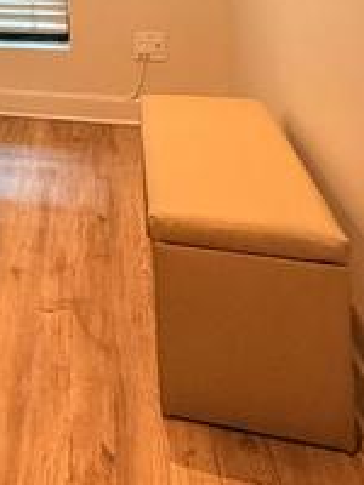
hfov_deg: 21.6
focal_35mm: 56
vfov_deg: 28.7
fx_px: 785
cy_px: -131
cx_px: -189
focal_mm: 2.22
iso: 250
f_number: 2.2
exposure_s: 1/100
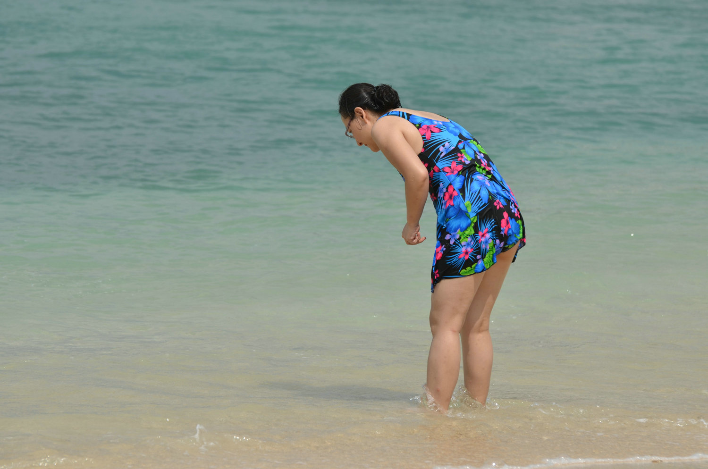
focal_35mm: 218
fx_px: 4269
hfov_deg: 9.5
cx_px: 354
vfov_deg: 6.3
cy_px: 234
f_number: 5.6
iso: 100
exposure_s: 1/1250
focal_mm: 145
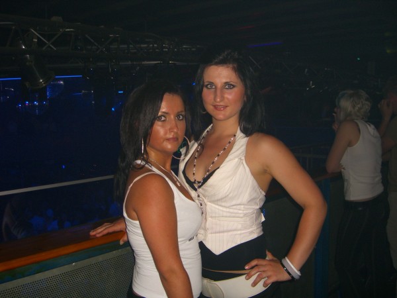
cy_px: 149
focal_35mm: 38
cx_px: 198
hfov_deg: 49.0
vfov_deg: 37.7
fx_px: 436
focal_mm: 7.9
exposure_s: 1/60
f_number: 2.8
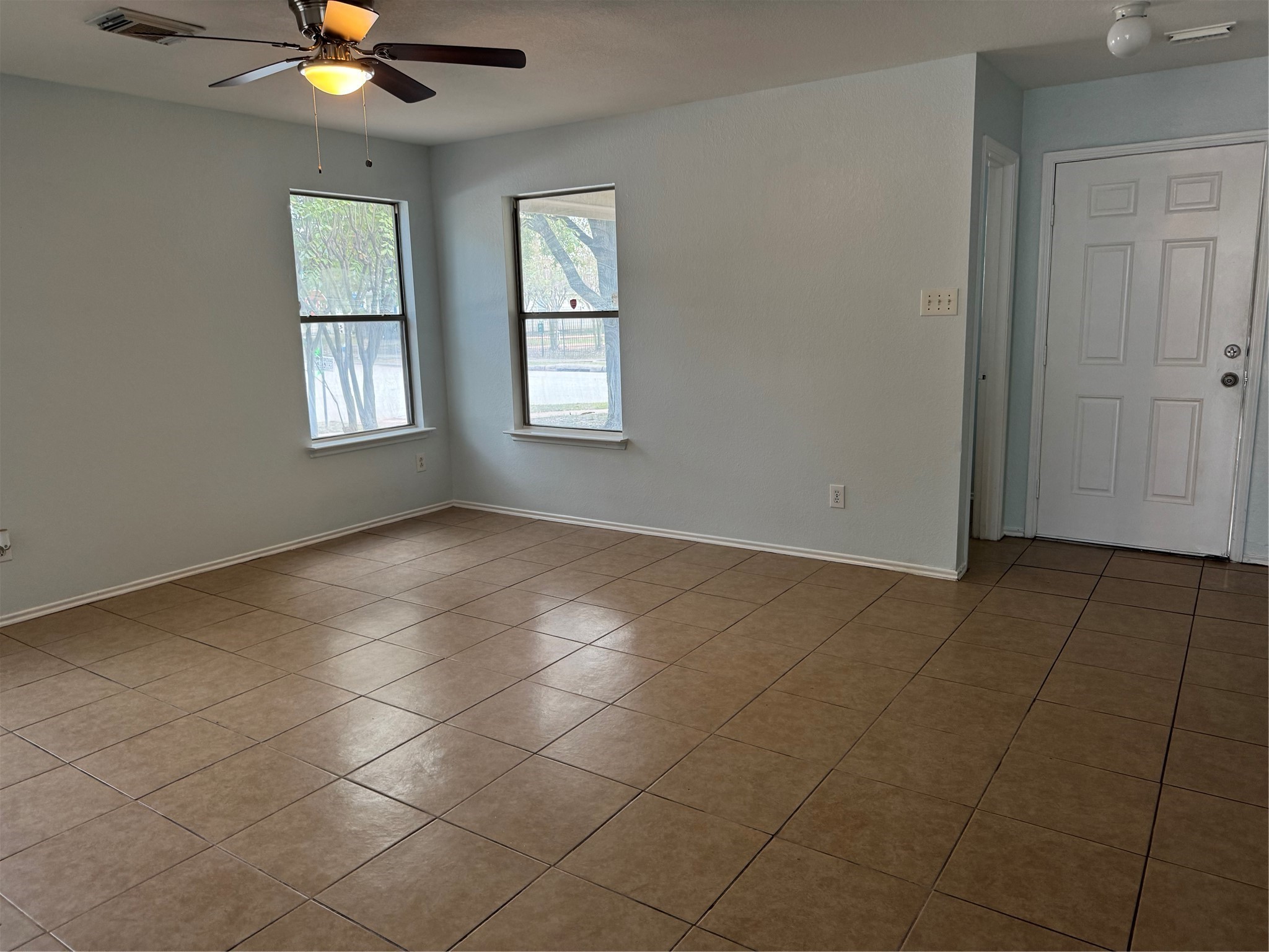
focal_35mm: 24
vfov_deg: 56.8
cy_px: 476
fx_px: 880
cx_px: 634
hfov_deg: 71.6
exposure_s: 1/60
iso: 160
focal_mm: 6.76
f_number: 1.78
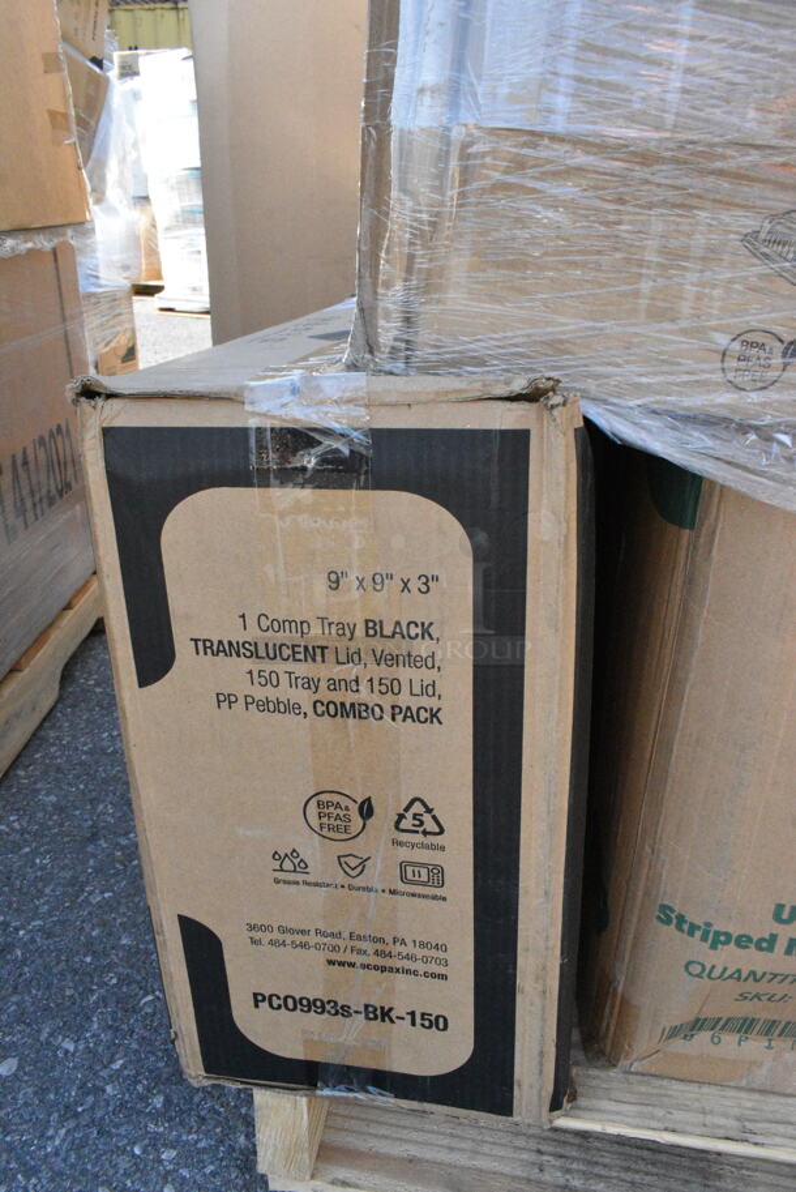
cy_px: 596
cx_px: 398
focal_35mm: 27
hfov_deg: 48.0
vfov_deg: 67.3
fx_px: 894
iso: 6400
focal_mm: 18
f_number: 14
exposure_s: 1/800
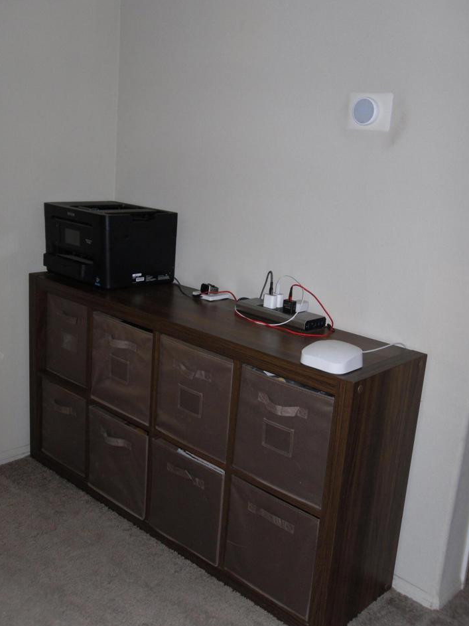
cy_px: 307
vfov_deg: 49.0
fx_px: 687
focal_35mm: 38
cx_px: 220
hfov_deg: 37.7
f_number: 3.5
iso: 100
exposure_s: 1/45
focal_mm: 6.3
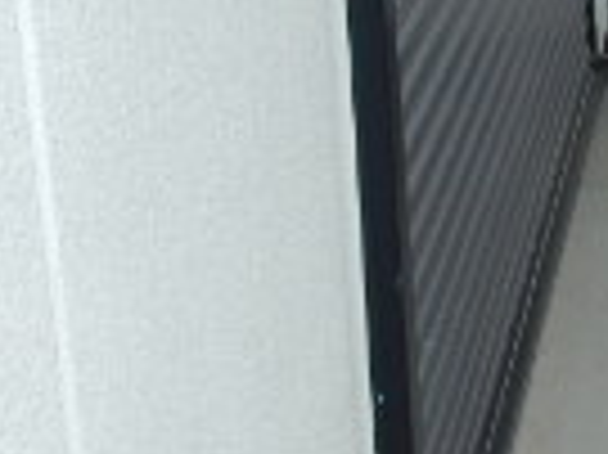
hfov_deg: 16.1
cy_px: -76
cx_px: 856
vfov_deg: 12.7
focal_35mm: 114
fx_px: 2001
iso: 80
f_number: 3
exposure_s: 1/640
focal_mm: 4.2
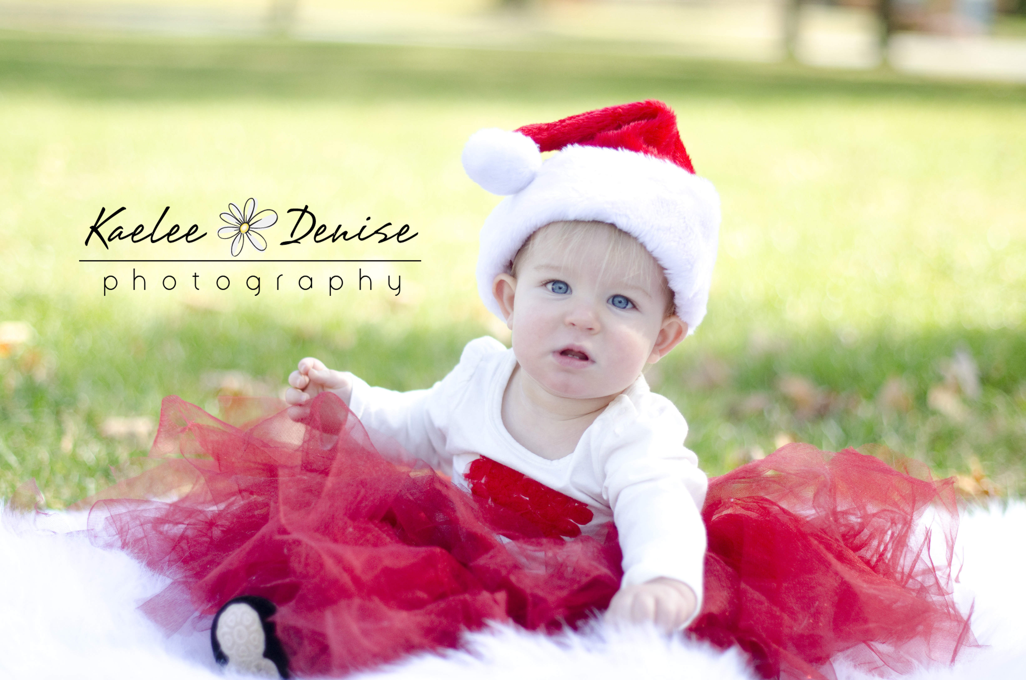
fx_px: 2133
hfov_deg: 27.0
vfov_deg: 18.1
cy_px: 340
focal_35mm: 75
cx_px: 513
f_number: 1.8
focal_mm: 50
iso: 250
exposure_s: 1/4000
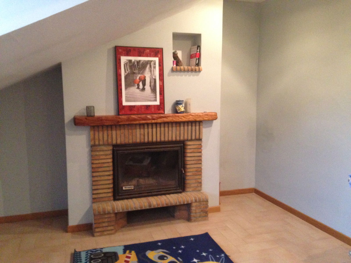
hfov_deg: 55.4
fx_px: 335
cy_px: 132
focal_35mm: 33
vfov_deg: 42.9
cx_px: 176
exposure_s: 1/15
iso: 640
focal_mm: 4.12
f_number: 2.4
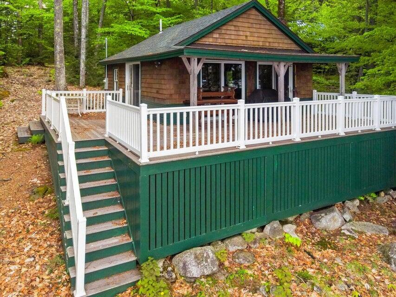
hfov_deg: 71.6
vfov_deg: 56.8
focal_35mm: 24
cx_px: 198
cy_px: 148
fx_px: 275
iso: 200
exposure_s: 1/160
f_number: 2.8
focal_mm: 4.5
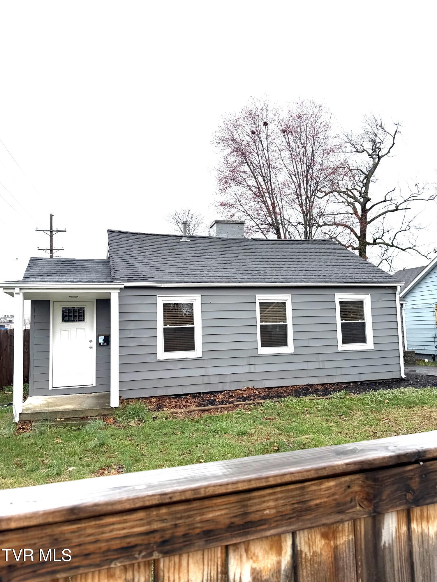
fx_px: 404
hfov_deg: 56.8
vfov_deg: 71.6
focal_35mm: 24
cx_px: 218
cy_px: 291
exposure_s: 1/1901
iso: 80
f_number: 1.78
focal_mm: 6.76
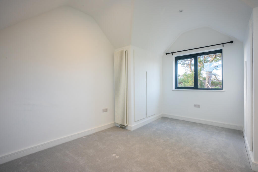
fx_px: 115
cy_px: 86
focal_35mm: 16
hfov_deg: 96.7
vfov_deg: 73.8
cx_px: 129
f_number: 11
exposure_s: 1/40
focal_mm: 16
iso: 800
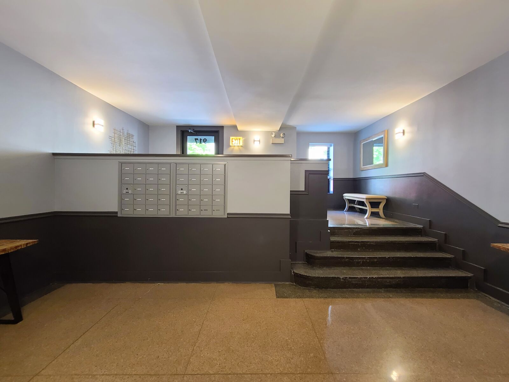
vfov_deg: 89.9
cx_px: 254
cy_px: 191
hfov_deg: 106.2
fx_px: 191
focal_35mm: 13
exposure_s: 1/29
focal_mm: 2.2
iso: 320
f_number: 2.2
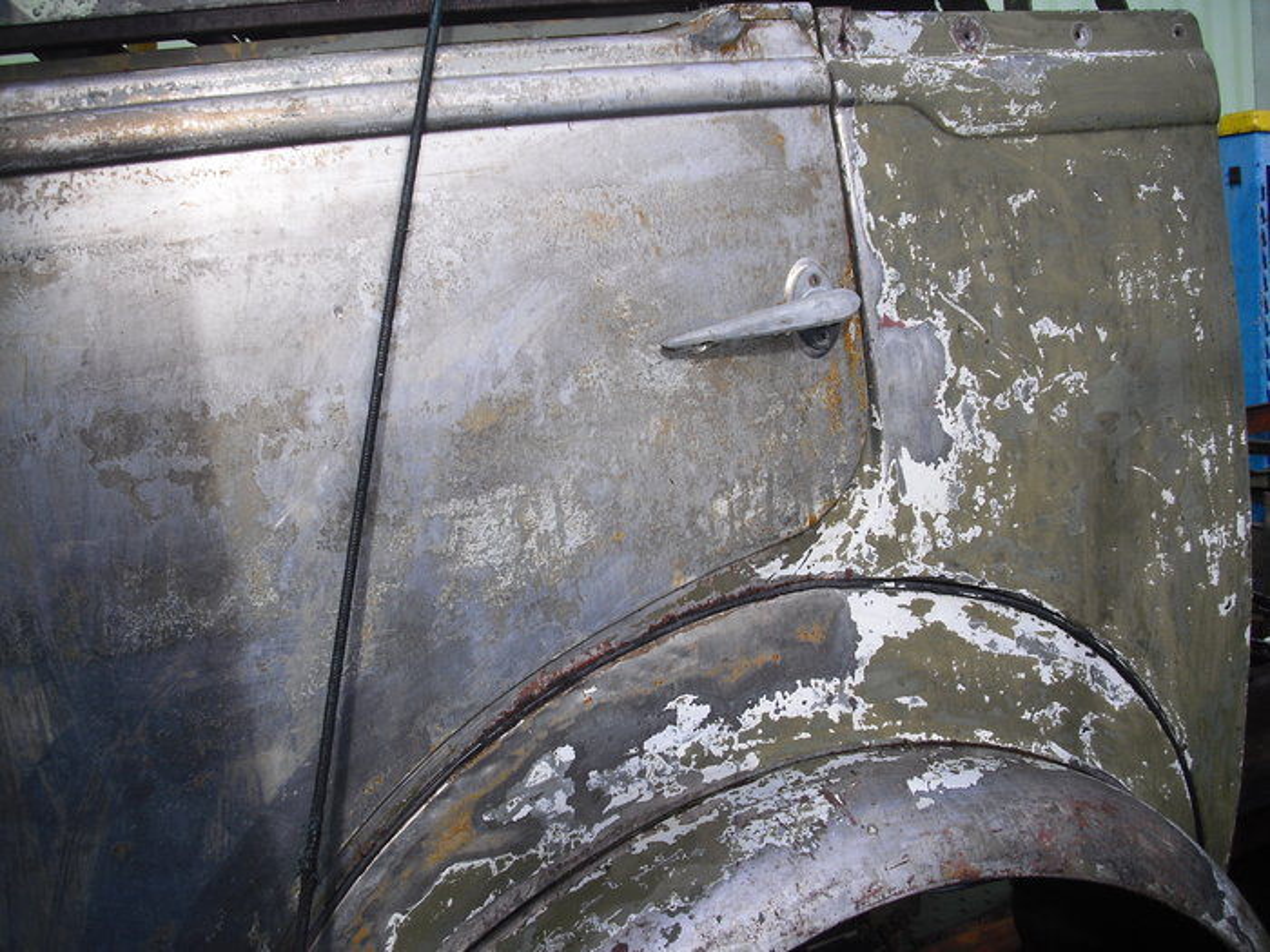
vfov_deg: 37.7
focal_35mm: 38
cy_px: 476
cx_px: 635
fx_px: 1394
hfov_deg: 49.0
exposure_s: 1/125
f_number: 5.6
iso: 64
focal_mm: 6.2
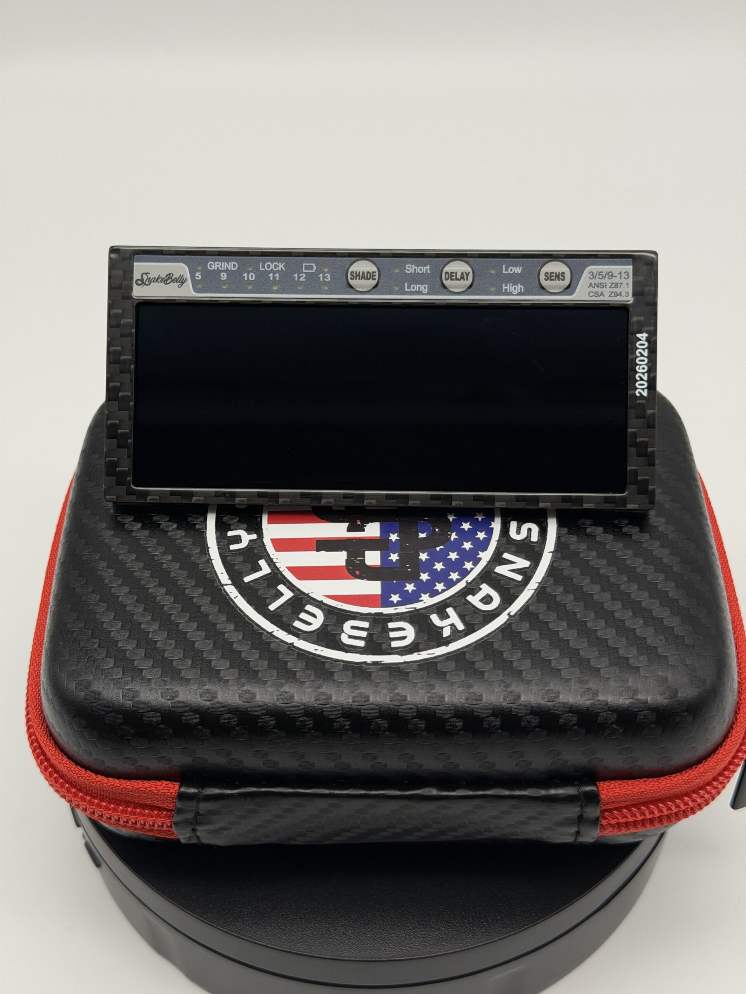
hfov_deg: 30.3
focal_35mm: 48
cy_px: 497
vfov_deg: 39.7
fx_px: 1379
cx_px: 373
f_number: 1.78
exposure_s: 1/75
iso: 64
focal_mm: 6.76
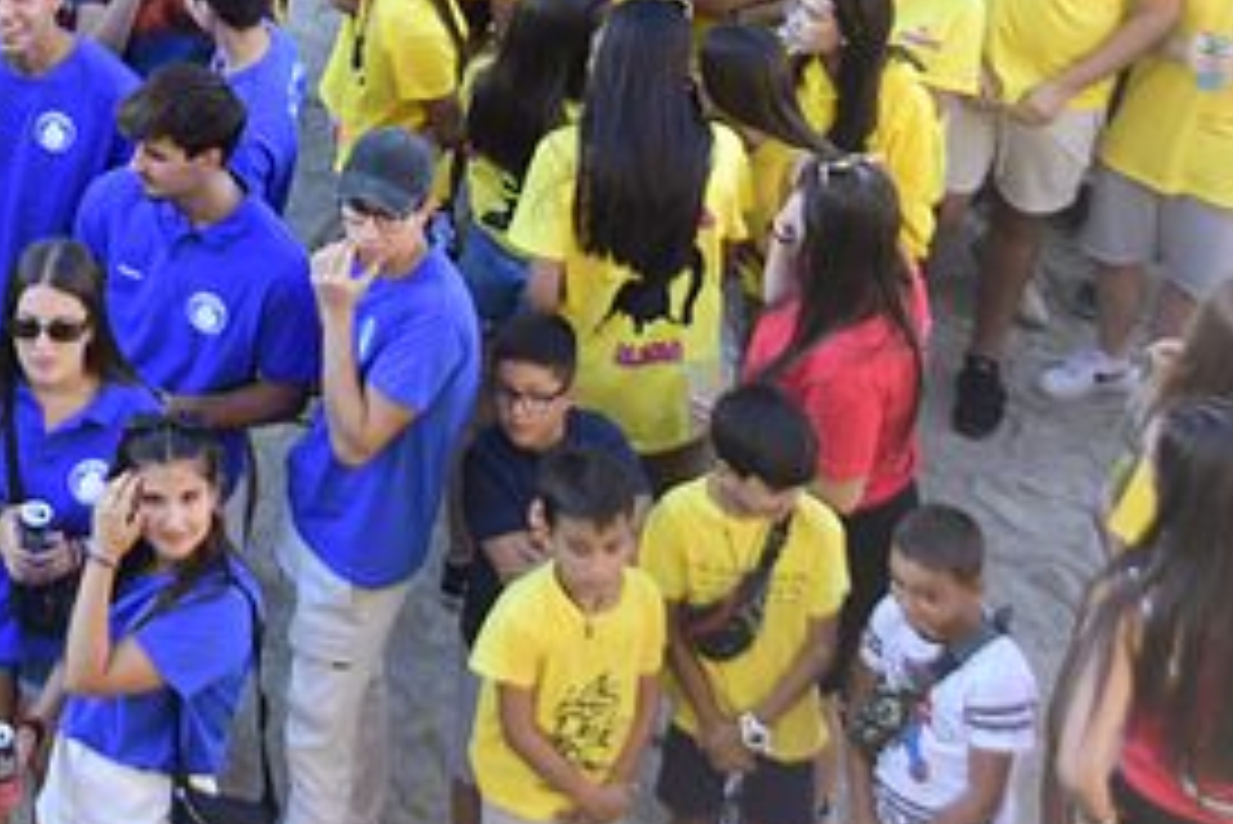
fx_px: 3187
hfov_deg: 20.6
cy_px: -426
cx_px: -202
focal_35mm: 93
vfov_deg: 13.8
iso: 640
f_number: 5
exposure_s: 1/160
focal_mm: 30
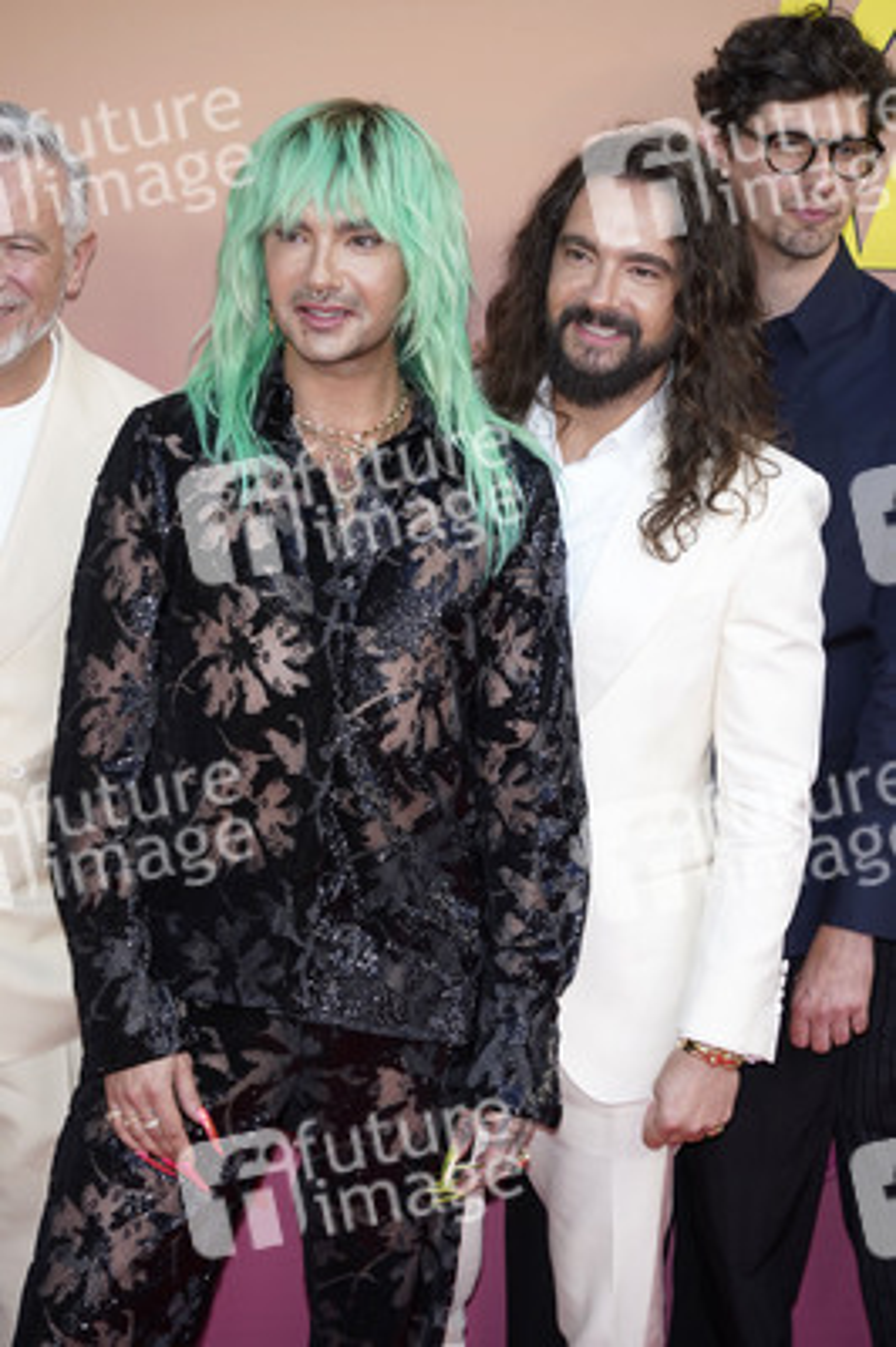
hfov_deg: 13.8
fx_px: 3702
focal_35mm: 99
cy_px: 674
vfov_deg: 20.6
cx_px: 448
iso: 320
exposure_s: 1/160
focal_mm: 99
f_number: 5.6
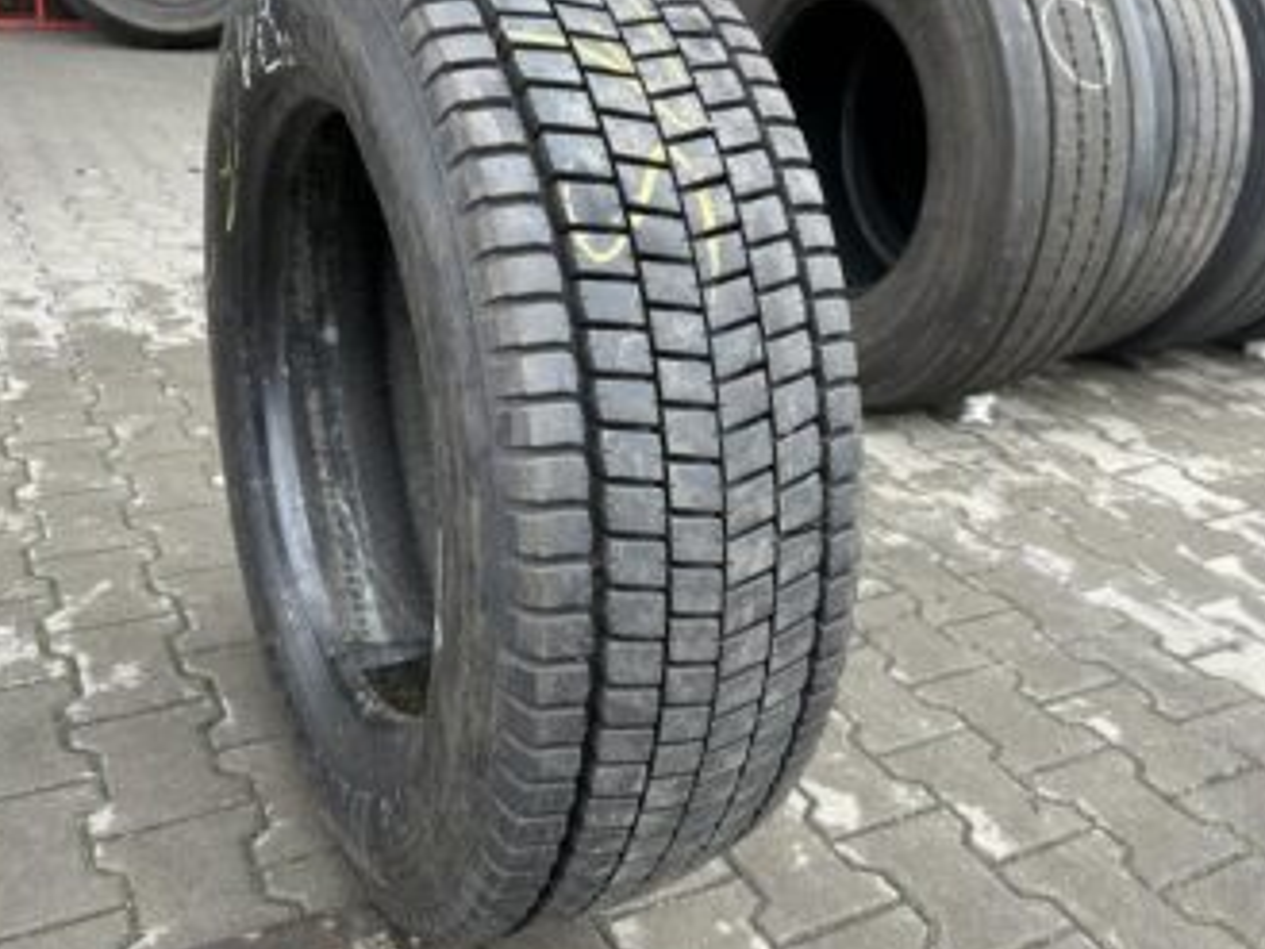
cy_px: 390
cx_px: 615
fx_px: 1243
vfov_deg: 41.7
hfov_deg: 53.9
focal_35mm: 34
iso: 50
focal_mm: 5.7
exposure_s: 1/316
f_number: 1.5
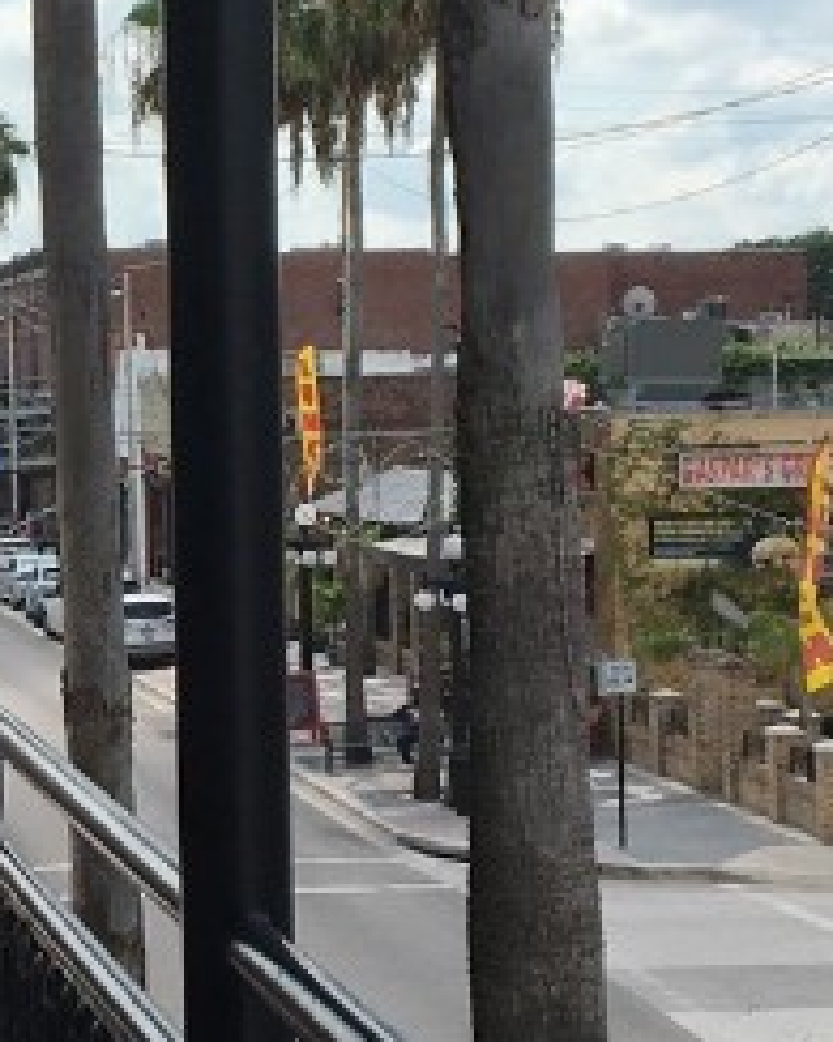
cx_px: -115
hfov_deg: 12.7
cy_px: 440
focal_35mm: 119
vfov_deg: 16.2
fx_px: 3670
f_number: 2.2
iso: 25
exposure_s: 1/1709
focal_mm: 4.15
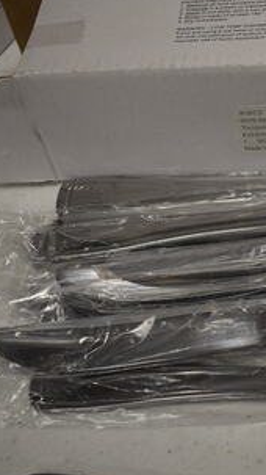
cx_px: 343
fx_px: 716
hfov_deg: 19.5
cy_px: 284
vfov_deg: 36.5
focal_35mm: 57
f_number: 3.5
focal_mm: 18
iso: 800
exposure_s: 1/250
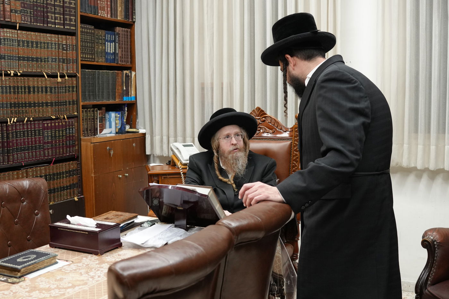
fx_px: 524
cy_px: 150
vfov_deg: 31.9
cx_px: 224
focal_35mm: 42
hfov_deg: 46.4
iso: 2000
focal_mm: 28.3
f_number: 4
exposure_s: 1/160
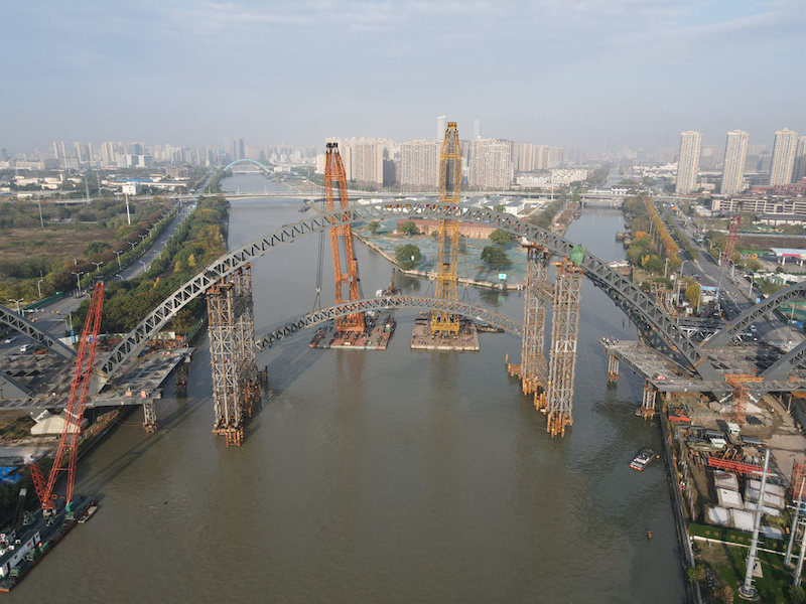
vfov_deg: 56.8
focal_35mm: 24
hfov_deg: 71.6
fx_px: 559
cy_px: 302
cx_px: 403
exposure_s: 1/500
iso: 100
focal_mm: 4.5
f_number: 2.8
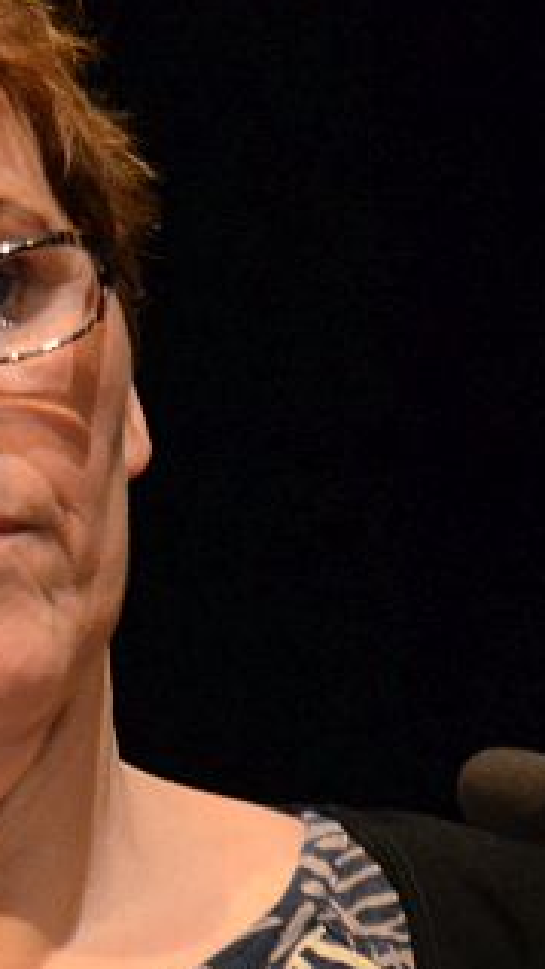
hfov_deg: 2.3
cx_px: -411
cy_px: 579
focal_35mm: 532
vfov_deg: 4.1
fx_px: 13668
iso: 3200
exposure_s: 1/60
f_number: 5.6
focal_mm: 135
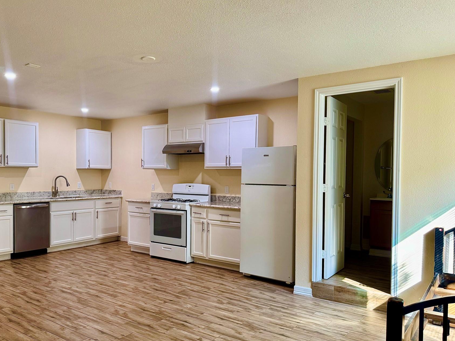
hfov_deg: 61.1
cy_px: 184
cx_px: 181
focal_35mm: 29
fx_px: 381
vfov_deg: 48.2
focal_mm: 6.76
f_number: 1.78
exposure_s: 1/120
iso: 200
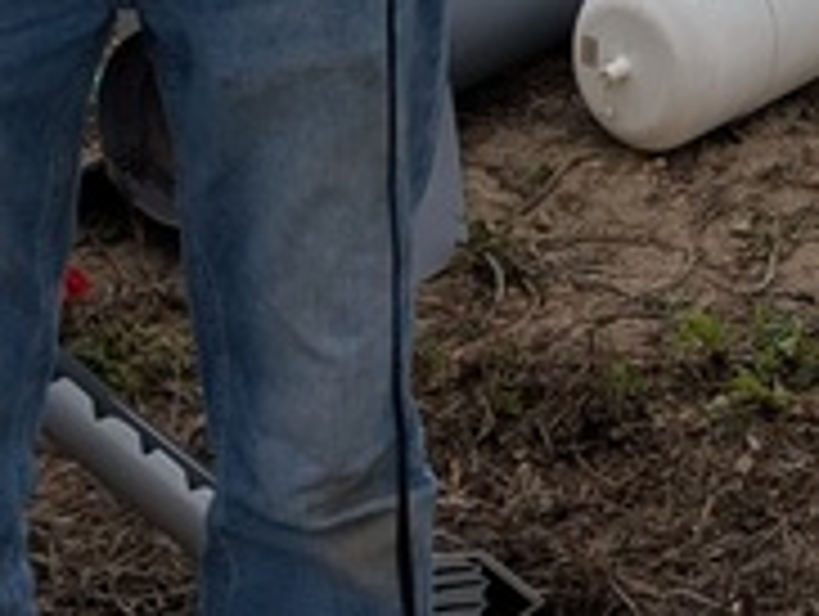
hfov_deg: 12.9
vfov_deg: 9.3
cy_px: -1054
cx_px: 1584
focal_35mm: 135
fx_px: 3198
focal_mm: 6.9
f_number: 1.68
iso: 23
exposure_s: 1/1984
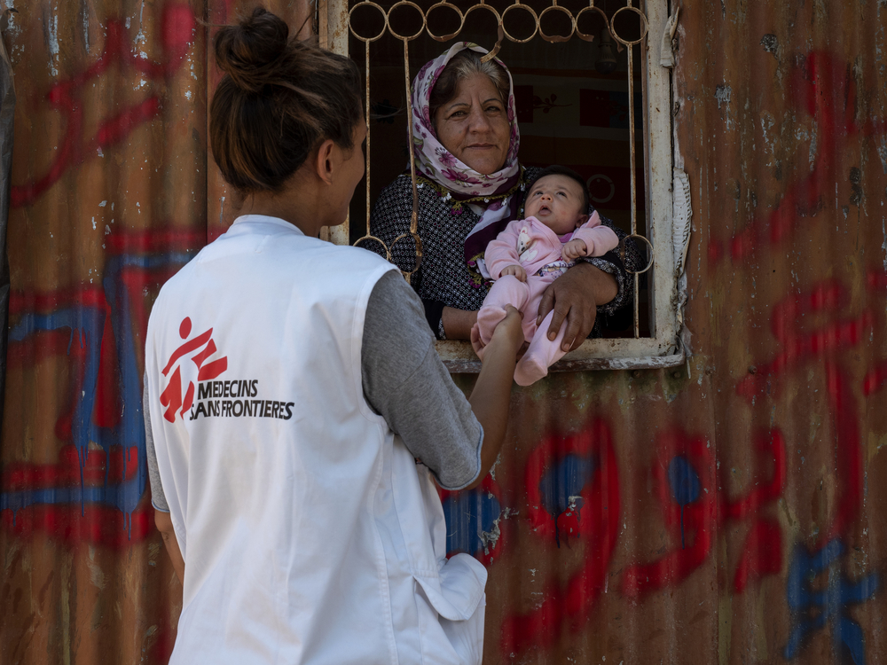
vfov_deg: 32.9
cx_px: 444
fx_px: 1127
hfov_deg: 42.9
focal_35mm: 44
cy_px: 332
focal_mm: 22
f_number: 6.3
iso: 320
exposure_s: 1/200
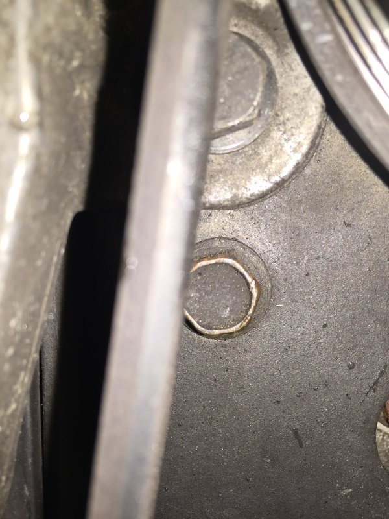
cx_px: 194
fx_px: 435
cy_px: 260
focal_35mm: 29
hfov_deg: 48.2
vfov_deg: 61.7
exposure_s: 1/122
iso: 32
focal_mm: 4.15
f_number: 2.2
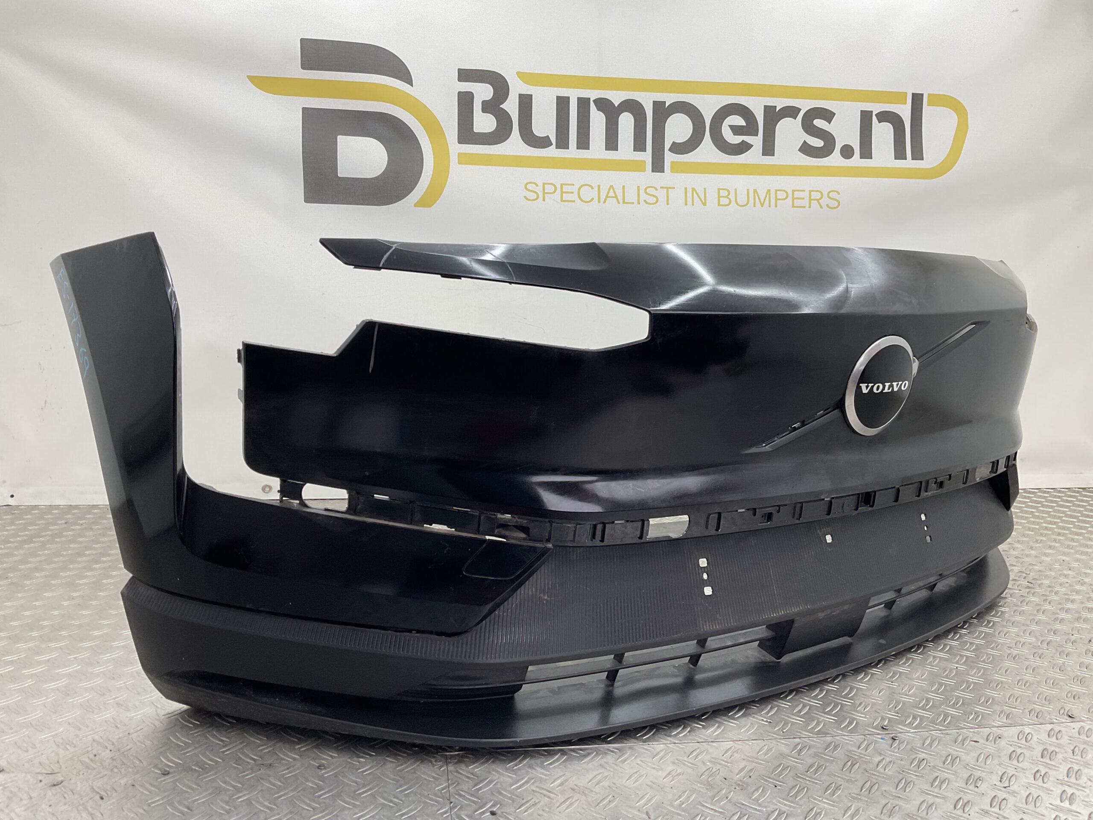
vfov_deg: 48.2
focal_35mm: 29
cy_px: 410
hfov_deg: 61.7
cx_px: 546
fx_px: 916
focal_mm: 3
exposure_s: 1/100
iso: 25
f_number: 1.8
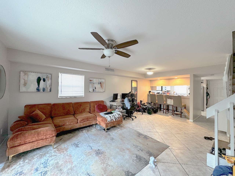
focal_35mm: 14
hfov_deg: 102.1
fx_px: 95
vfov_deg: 85.7
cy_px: 88
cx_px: 118
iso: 250
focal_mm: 2.22
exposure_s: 1/60
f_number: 2.2
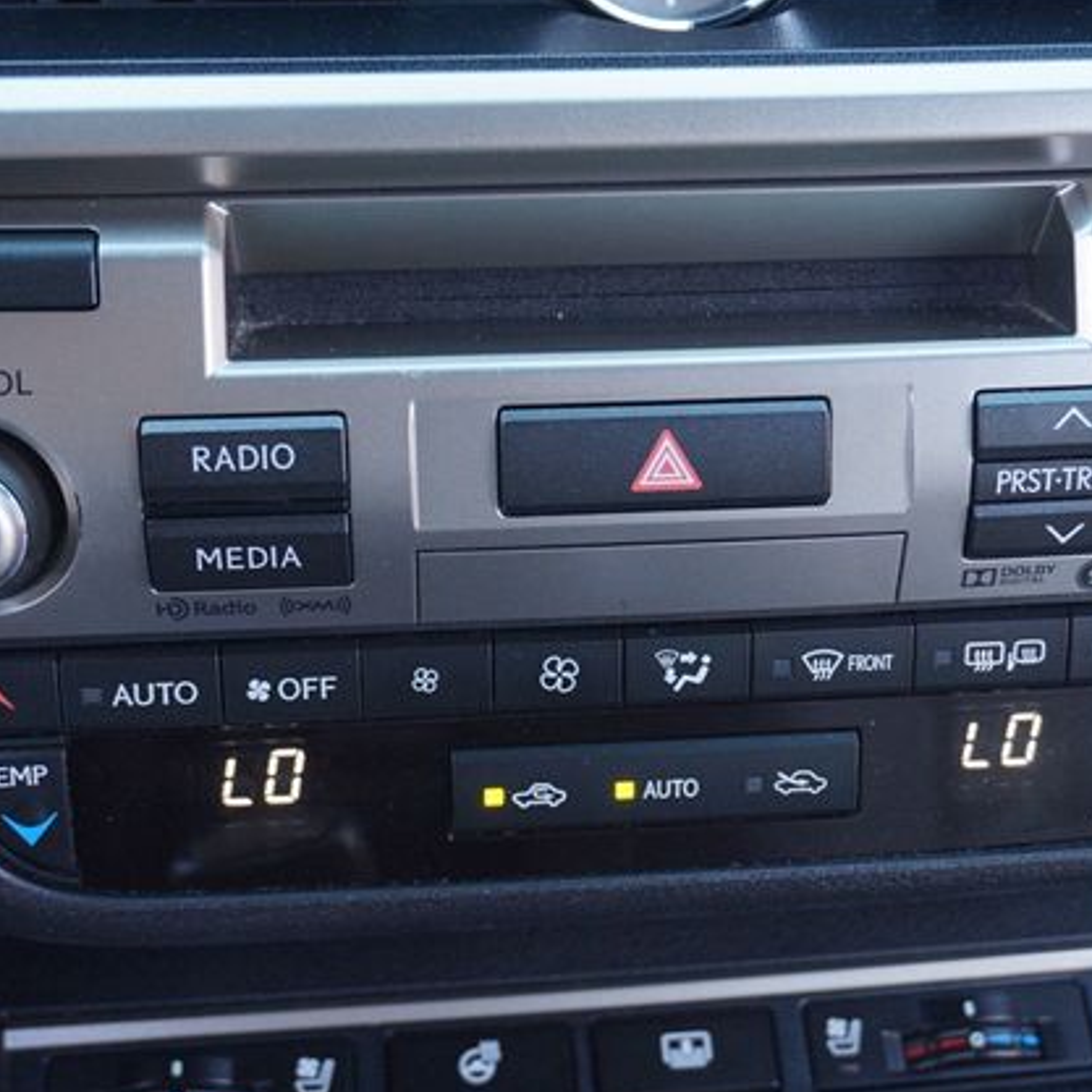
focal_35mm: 57
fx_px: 2022
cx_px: 623
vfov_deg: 30.2
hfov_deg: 30.2
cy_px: 547
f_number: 4.5
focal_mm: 29
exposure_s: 1/60
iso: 1250
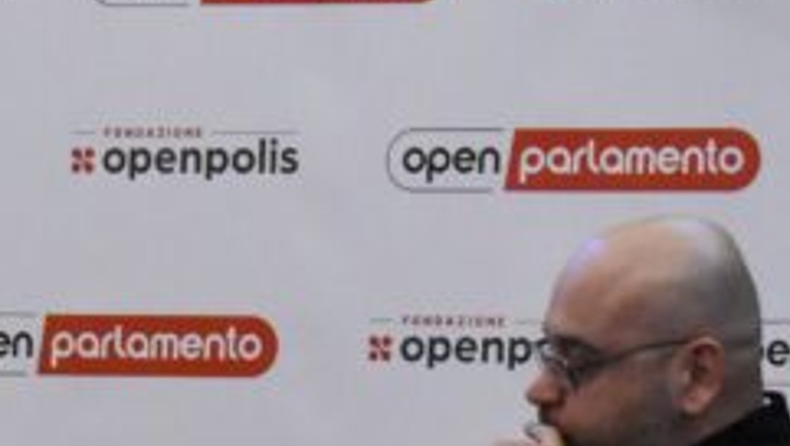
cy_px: 257
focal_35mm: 367
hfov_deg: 5.9
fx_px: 7698
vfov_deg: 3.3
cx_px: 410
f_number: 5.6
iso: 6400
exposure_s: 1/125
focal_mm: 55
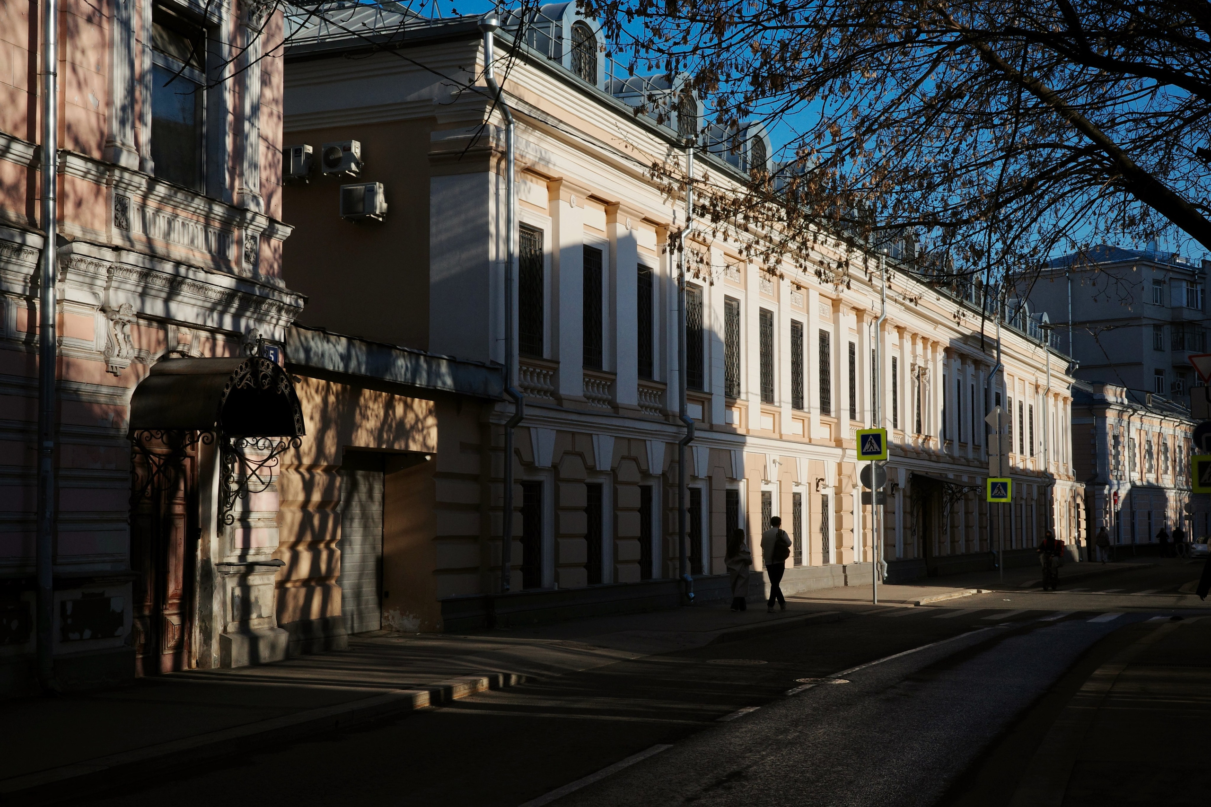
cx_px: 606
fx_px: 1682
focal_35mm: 50
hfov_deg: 39.6
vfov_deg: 27.0
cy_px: 404
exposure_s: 1/500
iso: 400
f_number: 11
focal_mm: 26
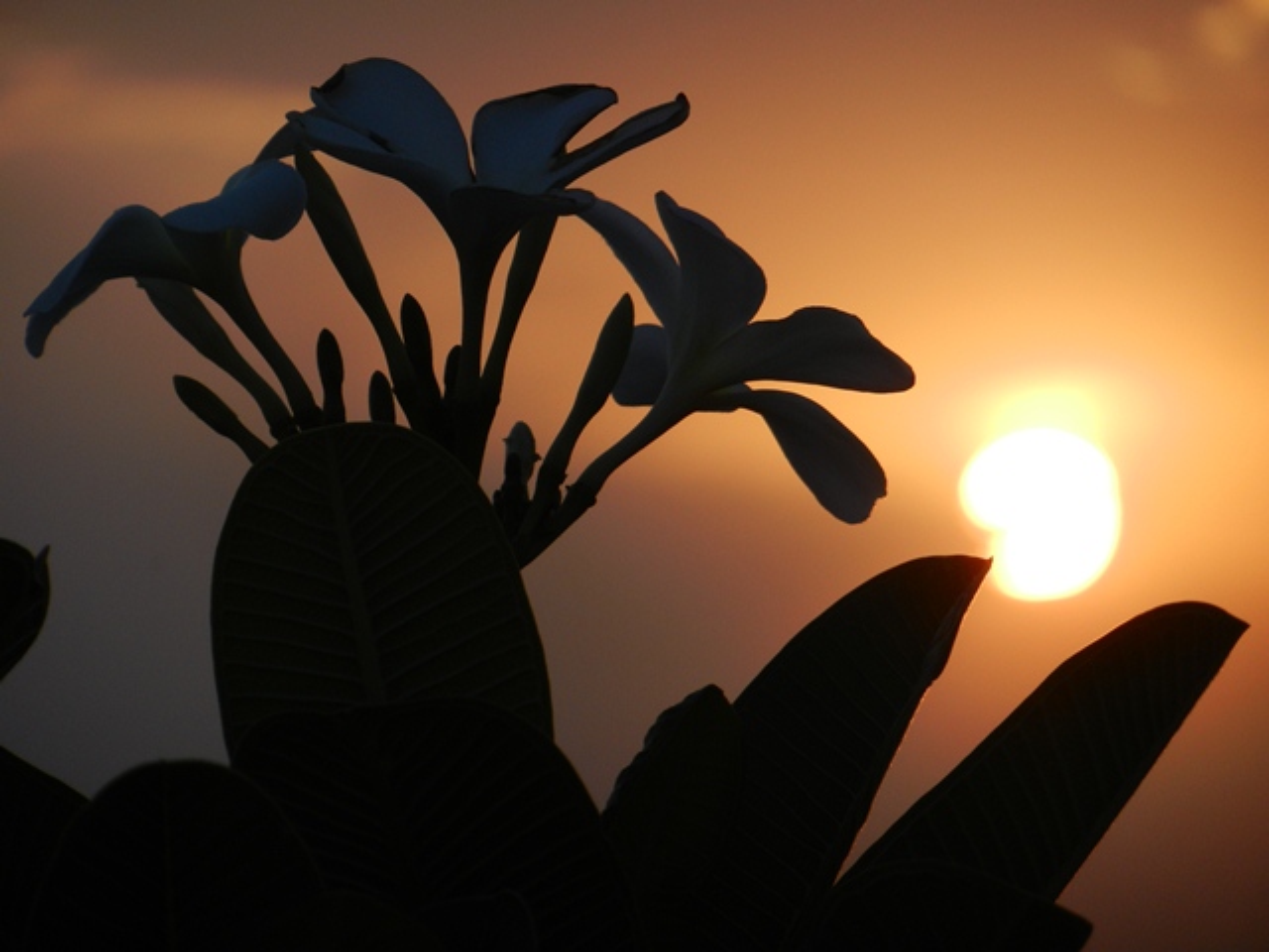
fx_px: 12391
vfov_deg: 4.4
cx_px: 634
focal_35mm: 338
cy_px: 476
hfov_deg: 5.9
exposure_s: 1/640
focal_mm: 60.8
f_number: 5.3
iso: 160
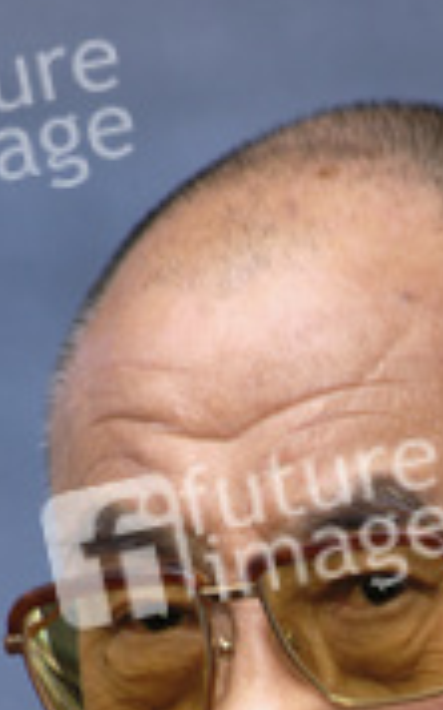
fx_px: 19968
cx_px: 363
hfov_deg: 1.3
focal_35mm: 1032
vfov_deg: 2.0
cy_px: 734
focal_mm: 300
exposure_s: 1/160
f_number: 10
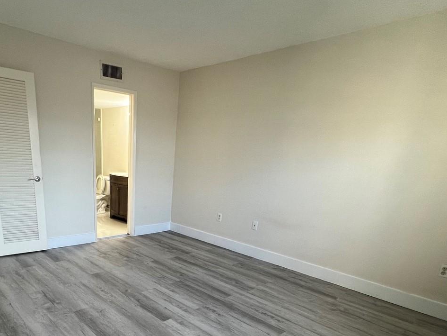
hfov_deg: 74.6
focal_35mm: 22
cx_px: 158
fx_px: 284
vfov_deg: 57.3
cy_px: 260
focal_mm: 1.57
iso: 200
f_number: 1.8
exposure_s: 1/120
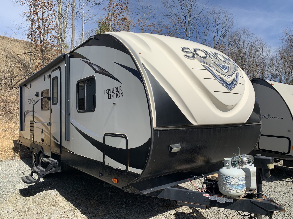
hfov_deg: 67.3
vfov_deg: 53.1
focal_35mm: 26
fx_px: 220
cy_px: 110
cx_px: 146
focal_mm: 4.25
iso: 25
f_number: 1.8
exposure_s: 1/3185
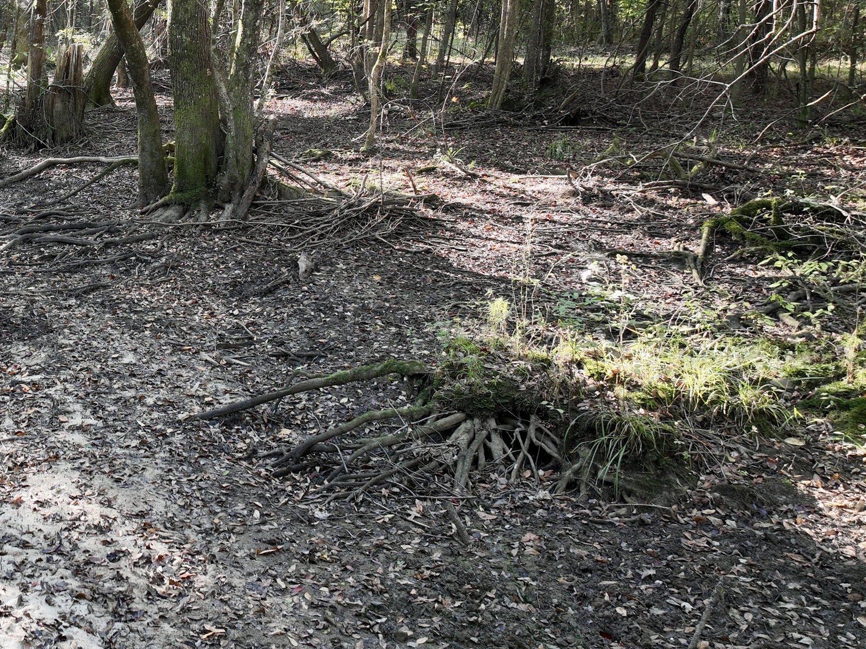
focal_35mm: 47
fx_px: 1175
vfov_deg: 29.9
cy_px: 102
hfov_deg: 36.7
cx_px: 22
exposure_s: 1/30
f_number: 2.8
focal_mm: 12.29
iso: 110
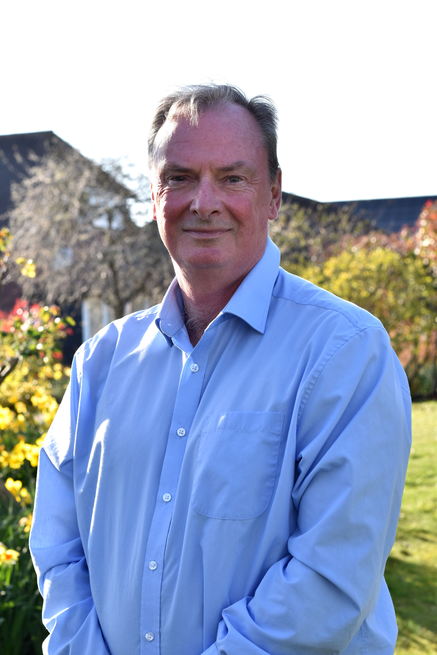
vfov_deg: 27.0
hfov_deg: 18.2
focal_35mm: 75
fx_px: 1366
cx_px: 218
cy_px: 328
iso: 100
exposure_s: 1/160
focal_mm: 50
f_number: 6.3
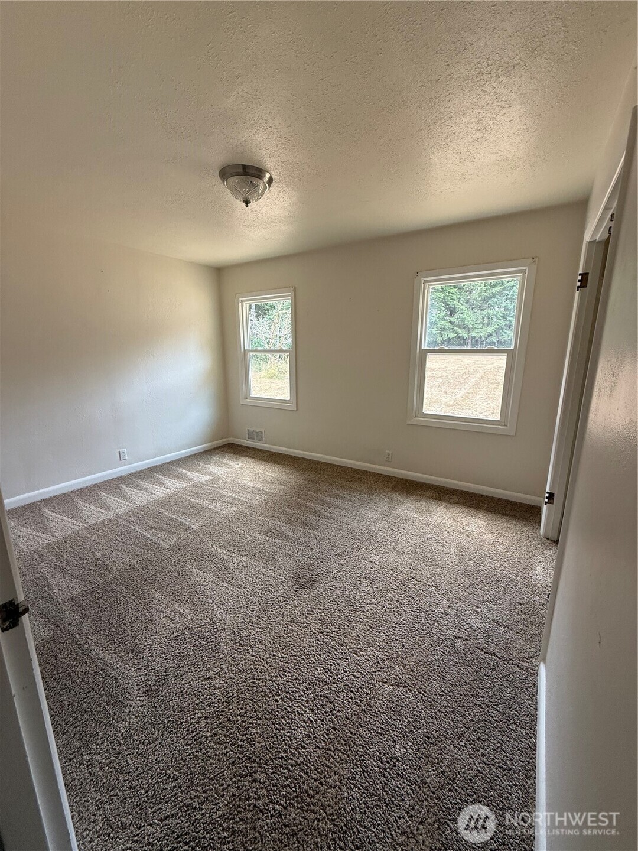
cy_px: 426
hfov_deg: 85.7
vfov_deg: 102.1
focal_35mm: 14
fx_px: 344
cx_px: 319
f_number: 2.2
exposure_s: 1/99
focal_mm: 2.22
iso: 160
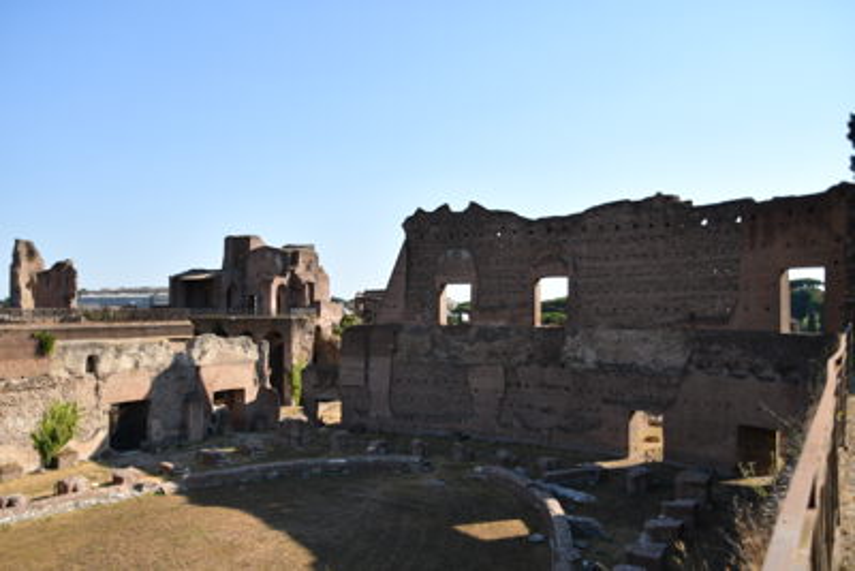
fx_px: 641
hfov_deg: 67.4
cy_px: 286
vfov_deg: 48.0
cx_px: 428
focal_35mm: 27
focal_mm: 18
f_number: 3.5
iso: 100
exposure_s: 1/1000
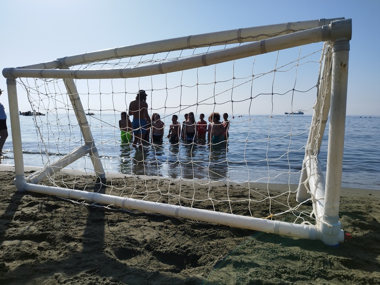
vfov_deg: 56.8
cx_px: 190
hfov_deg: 71.6
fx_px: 263
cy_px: 142
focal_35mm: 24
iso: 50
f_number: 1.89
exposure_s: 1/2026
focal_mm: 5.89
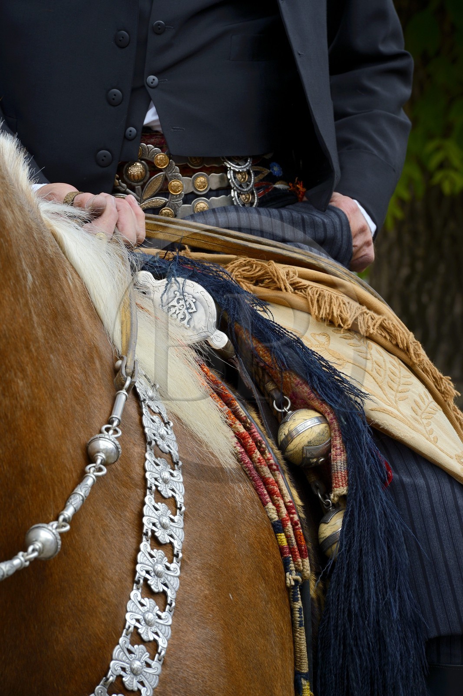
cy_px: 348
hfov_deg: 6.9
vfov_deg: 10.3
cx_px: 232
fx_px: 3860
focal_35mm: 200
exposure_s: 1/200
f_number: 13
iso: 400
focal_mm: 200
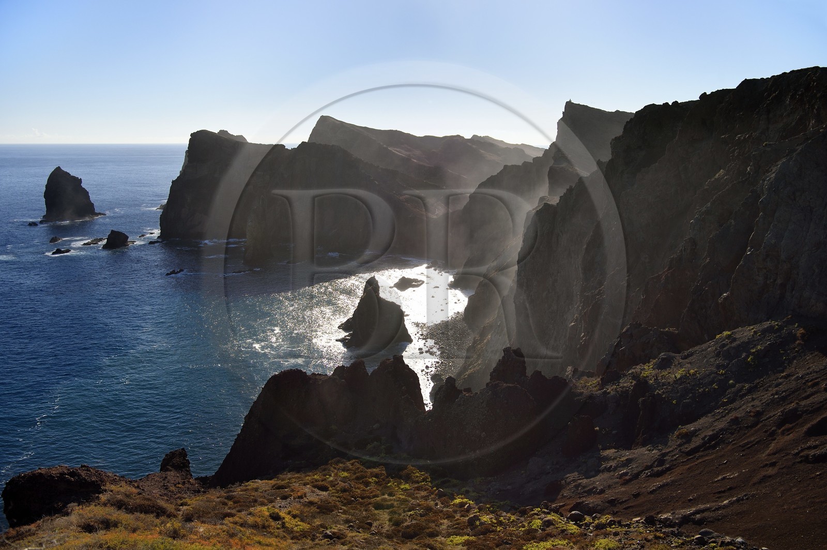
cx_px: 414
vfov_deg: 42.3
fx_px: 712
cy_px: 275
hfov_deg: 60.3
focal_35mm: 31
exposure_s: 1/2000
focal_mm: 31
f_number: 6.3
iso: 200
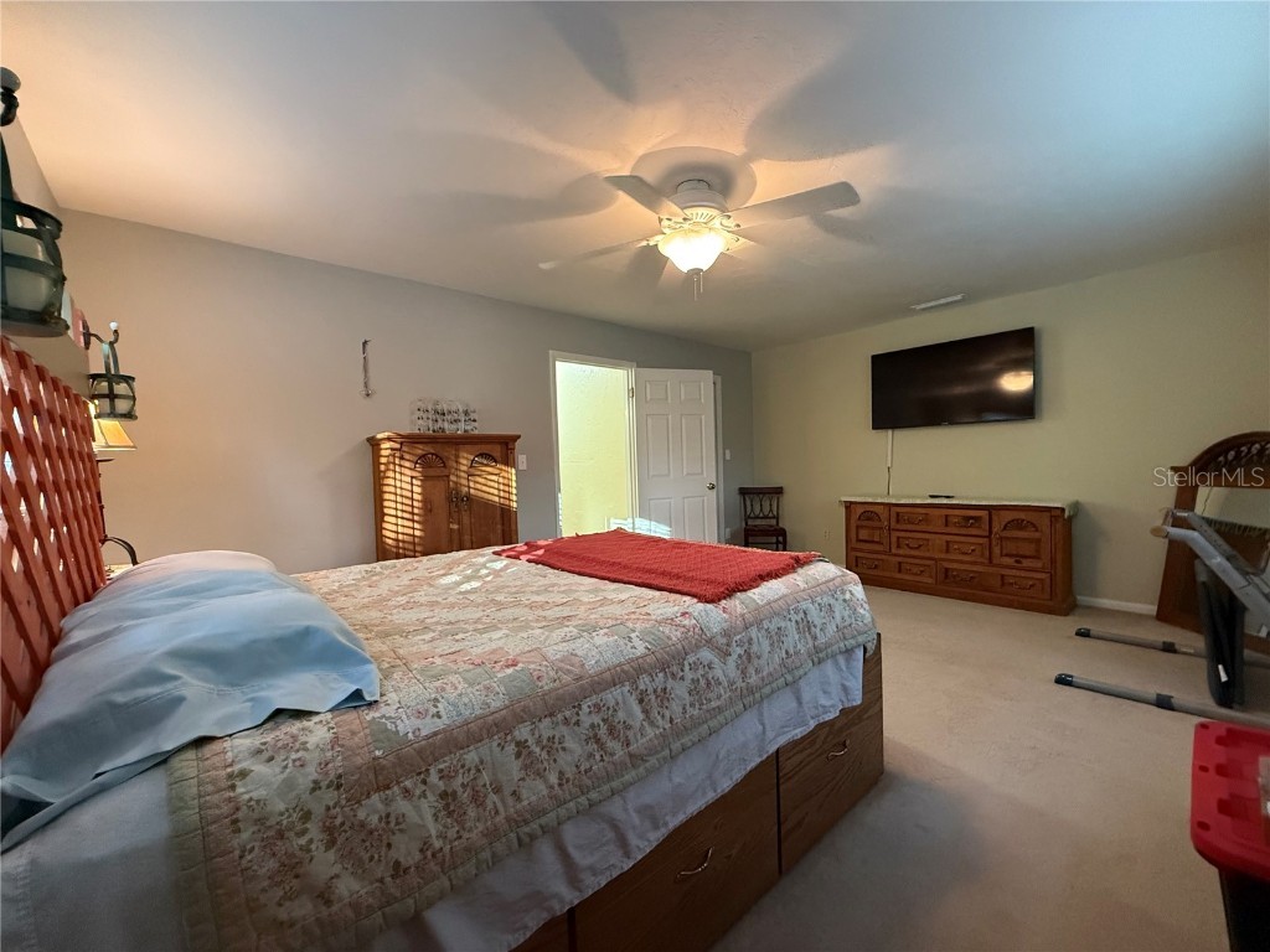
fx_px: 514
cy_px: 476
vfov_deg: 85.7
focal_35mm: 14
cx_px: 635
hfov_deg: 102.1
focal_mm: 2.22
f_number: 2.2
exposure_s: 1/60
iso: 640
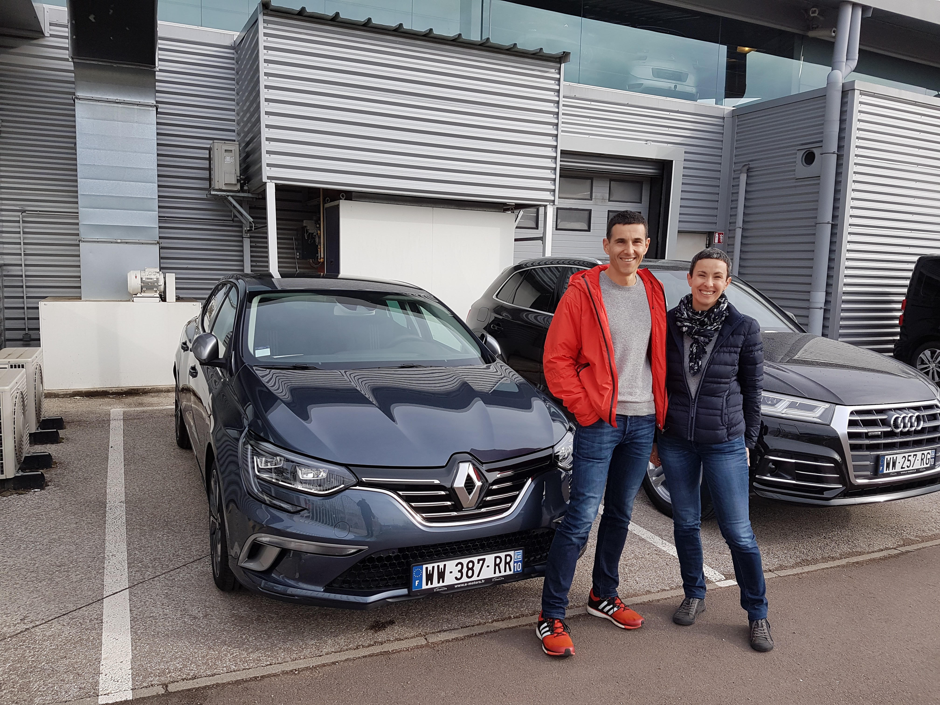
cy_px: 352
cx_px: 470
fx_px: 706
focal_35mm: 26
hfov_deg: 67.3
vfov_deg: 53.1
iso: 40
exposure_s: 1/930
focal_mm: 4.2
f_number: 1.7
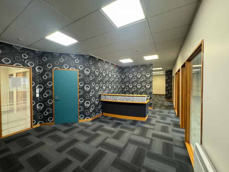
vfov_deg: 85.6
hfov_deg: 102.1
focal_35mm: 14
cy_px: 86
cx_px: 114
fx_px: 93
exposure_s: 1/50
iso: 400
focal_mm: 2.22
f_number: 2.2
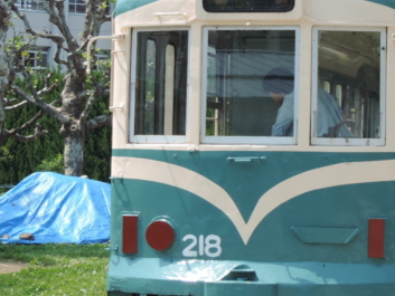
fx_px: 1552
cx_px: 386
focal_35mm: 136
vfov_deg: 10.9
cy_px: 73
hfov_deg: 14.3
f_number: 3.7
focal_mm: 10.7
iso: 80
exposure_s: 1/400
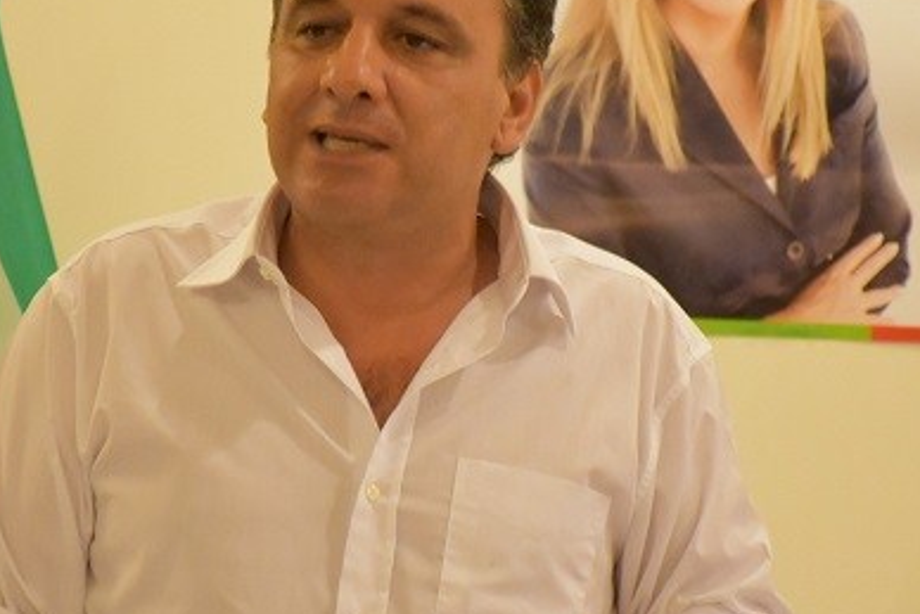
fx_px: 8589
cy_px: 273
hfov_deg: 6.1
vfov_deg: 4.1
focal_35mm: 336
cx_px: 339
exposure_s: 1/30
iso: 6400
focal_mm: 116
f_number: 5.6
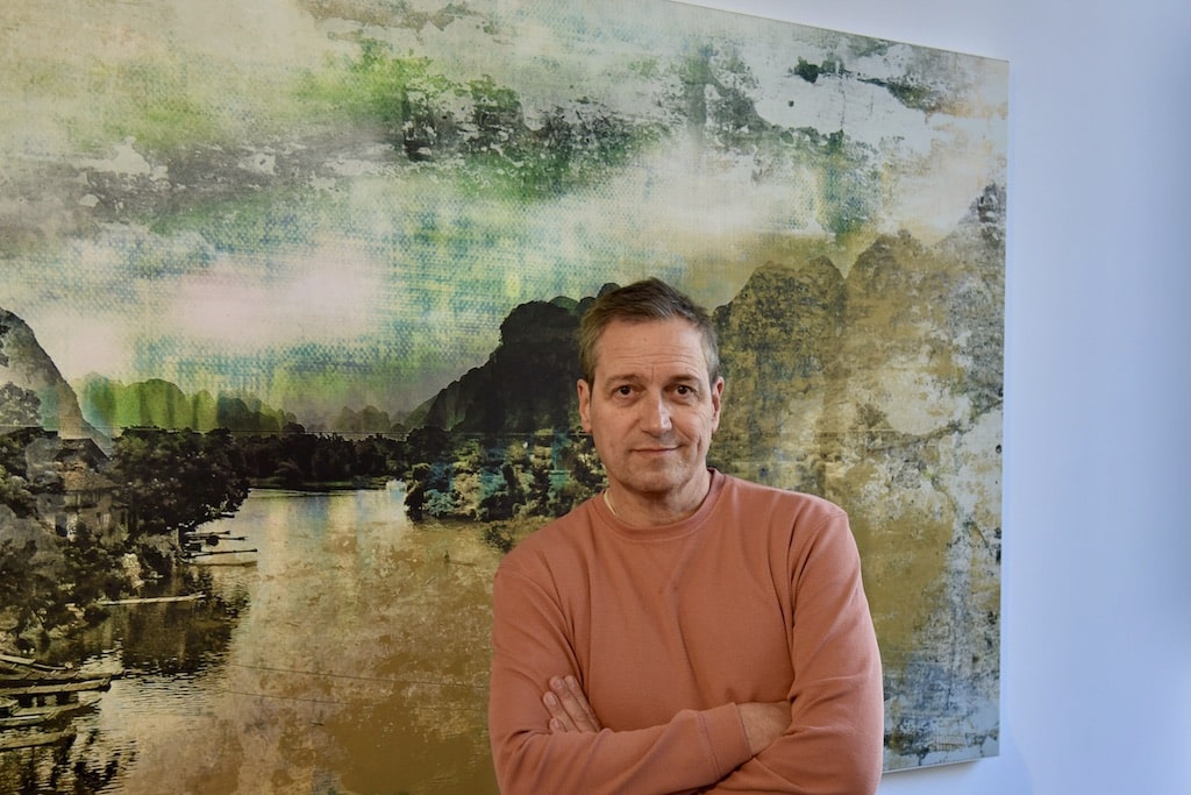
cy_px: 398
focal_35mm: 40
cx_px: 596
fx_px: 1323
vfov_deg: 33.4
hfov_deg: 48.5
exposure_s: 1/80
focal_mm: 40
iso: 400
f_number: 4.5
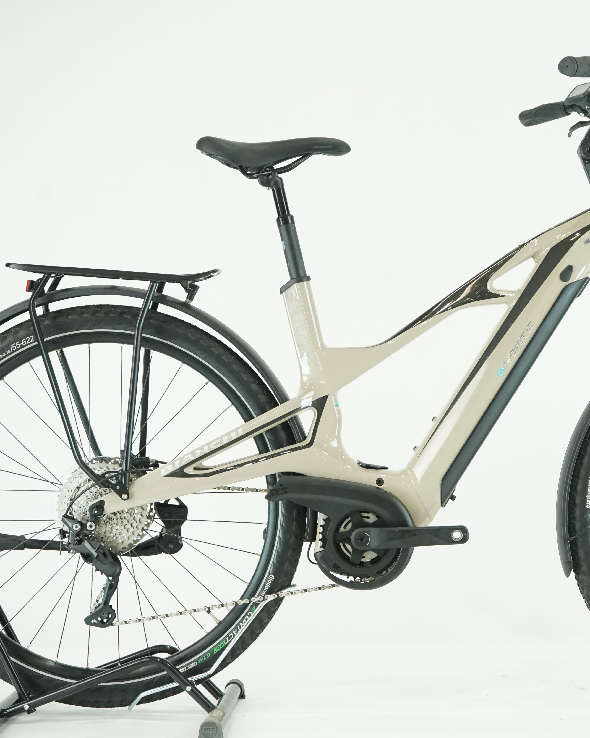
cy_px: 368
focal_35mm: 78
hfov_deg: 19.5
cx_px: 435
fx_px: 1703
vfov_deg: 24.4
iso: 2500
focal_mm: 55
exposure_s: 1/200
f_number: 6.3
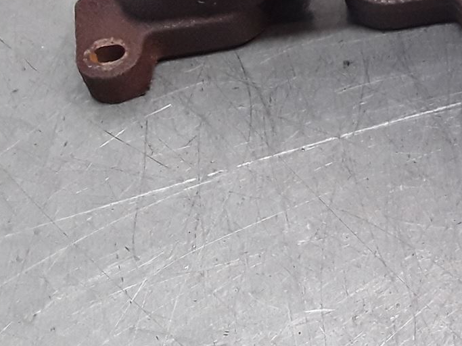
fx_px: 1121
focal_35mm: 84
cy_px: 22
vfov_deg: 17.3
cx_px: 661
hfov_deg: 20.5
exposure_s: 1/100
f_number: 1.9
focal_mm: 2.91
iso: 100
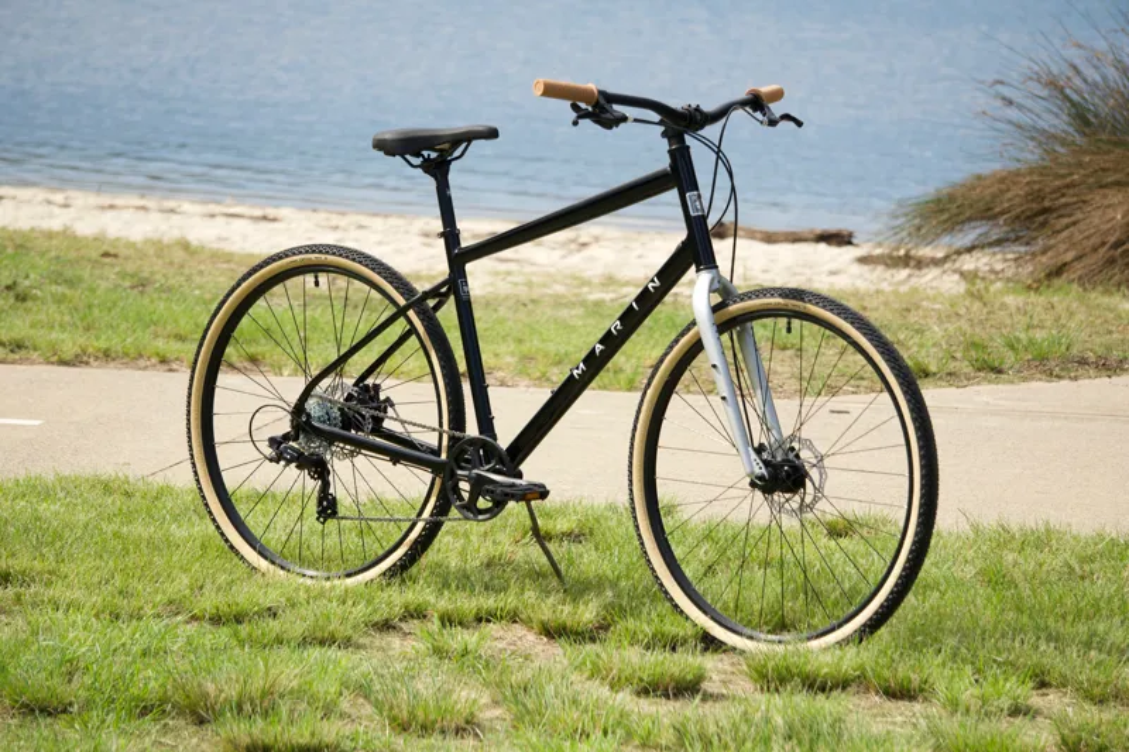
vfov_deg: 7.0
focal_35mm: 195
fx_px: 6114
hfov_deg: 10.6
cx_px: 564
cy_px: 376
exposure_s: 1/250
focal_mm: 130
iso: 200
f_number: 5.6
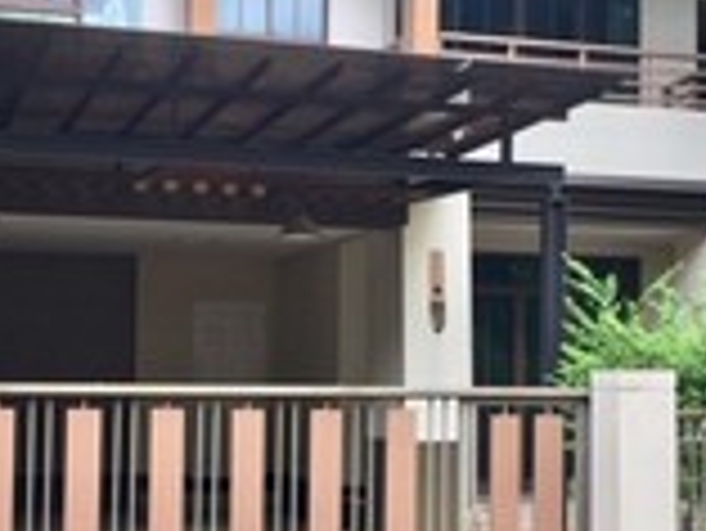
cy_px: 306
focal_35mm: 74
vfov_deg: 19.9
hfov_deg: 26.3
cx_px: 373
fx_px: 1510
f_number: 2.2
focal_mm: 4.15
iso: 25
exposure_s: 1/172
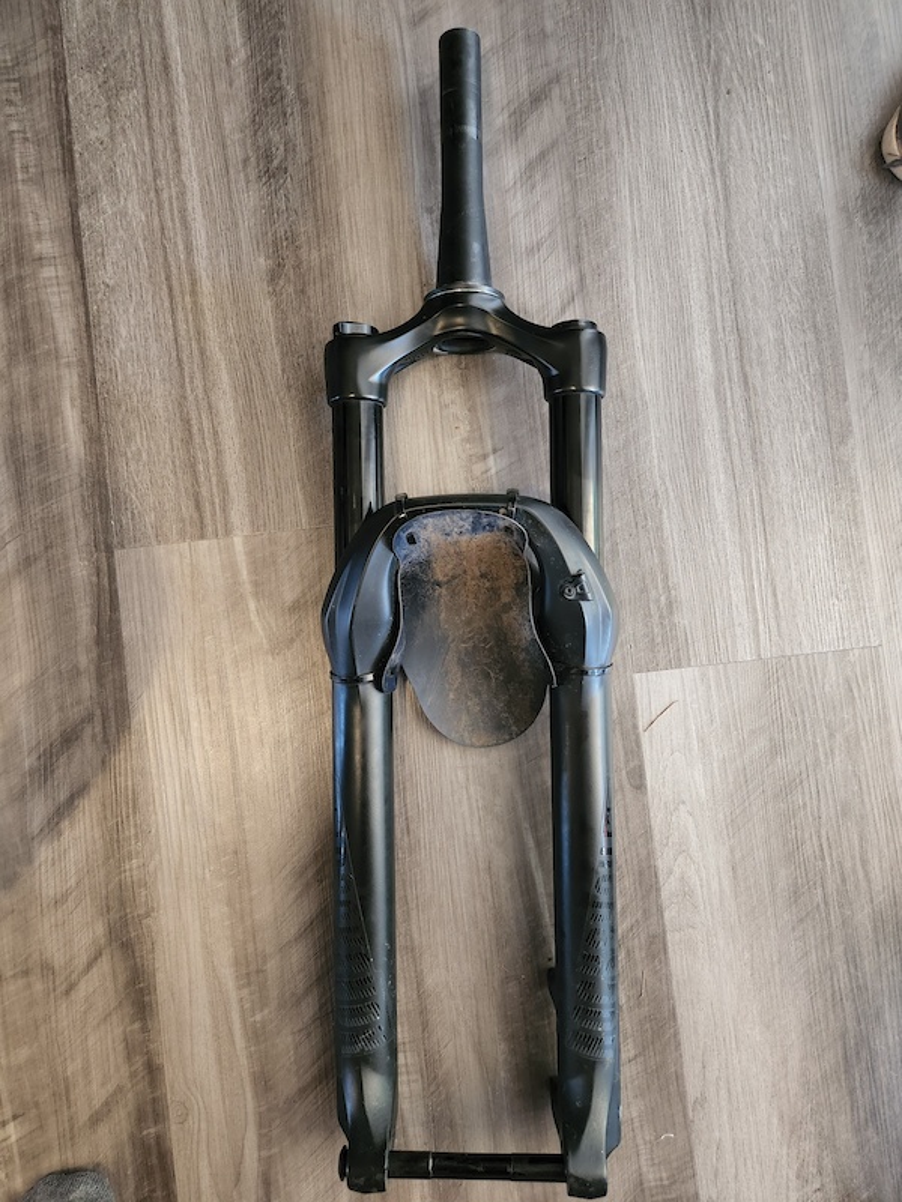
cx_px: 451
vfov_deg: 73.9
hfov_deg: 58.9
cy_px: 601
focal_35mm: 23
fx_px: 799
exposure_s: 1/60
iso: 800
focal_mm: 5.4
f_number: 1.8
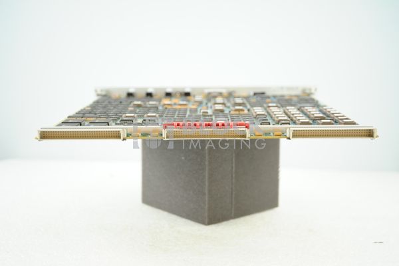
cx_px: 200
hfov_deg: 38.2
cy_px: 133
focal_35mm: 52
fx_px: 576
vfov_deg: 25.9
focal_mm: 52
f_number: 5
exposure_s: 1/125
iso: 800
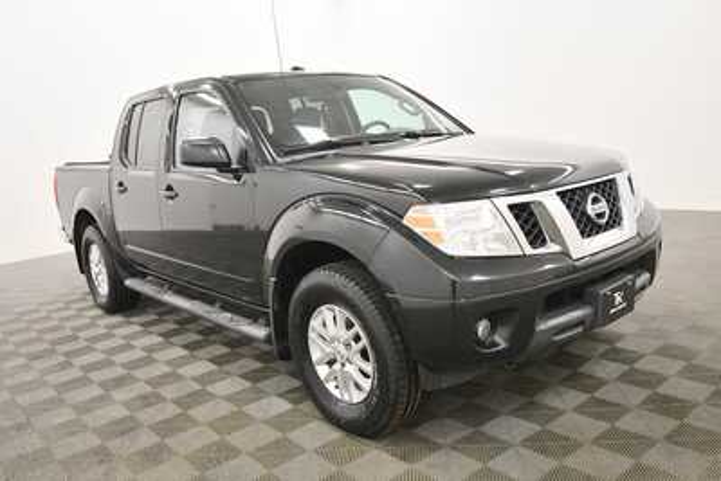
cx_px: 360
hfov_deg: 61.9
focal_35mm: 30
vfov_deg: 43.6
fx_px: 601
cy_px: 240
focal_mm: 20
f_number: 5.6
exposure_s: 1/125
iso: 1600
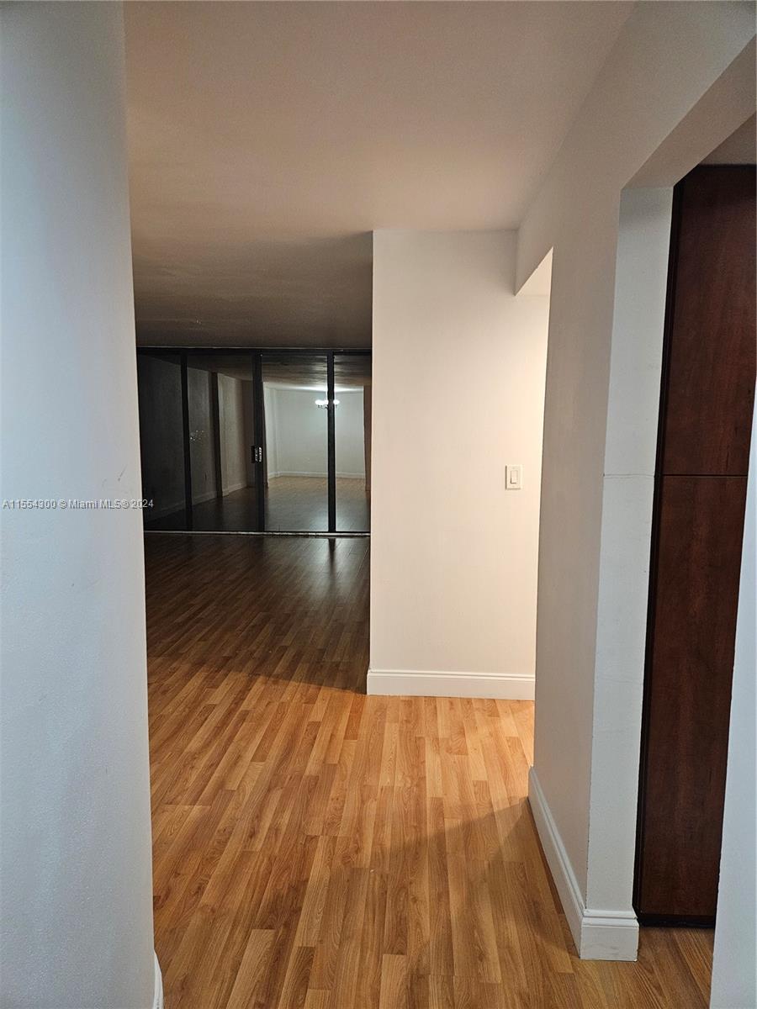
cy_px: 504
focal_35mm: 23
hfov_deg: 58.9
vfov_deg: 73.9
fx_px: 671
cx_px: 378
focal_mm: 5.4
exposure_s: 1/120
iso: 500
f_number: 1.8
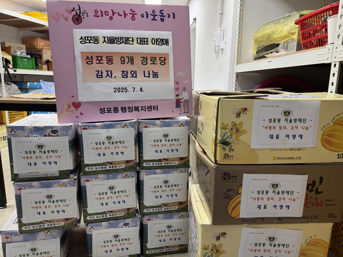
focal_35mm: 24
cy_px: 128
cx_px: 172
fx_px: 238
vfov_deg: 56.8
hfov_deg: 71.6
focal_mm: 6.76
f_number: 1.78
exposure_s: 1/60
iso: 100
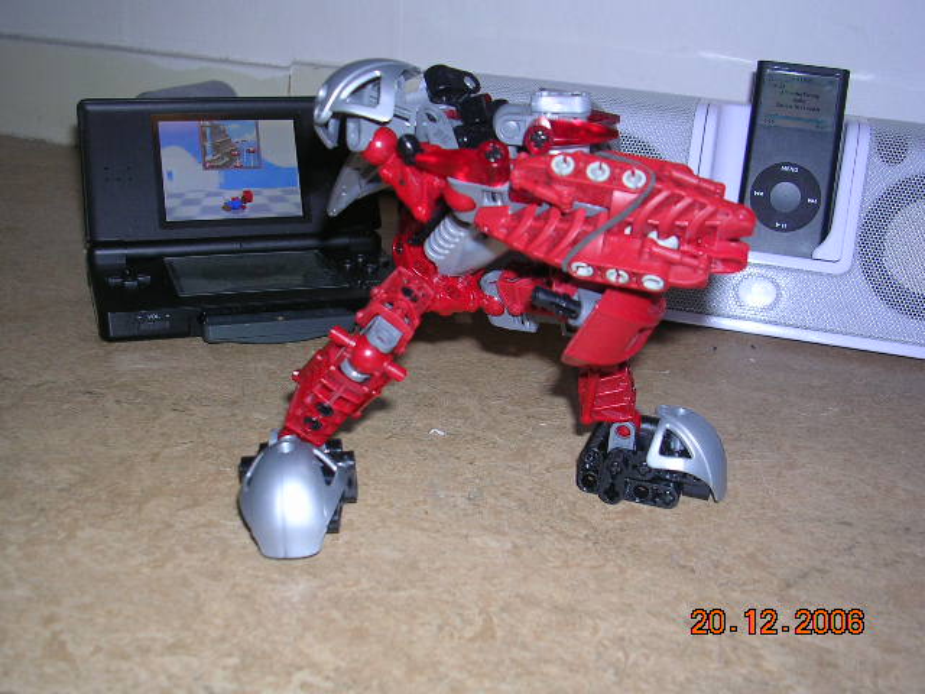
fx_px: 1096
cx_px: 462
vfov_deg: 35.1
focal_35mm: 41
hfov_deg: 45.8
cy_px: 347
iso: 50
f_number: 2.9
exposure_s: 1/60.1
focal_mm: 6.2
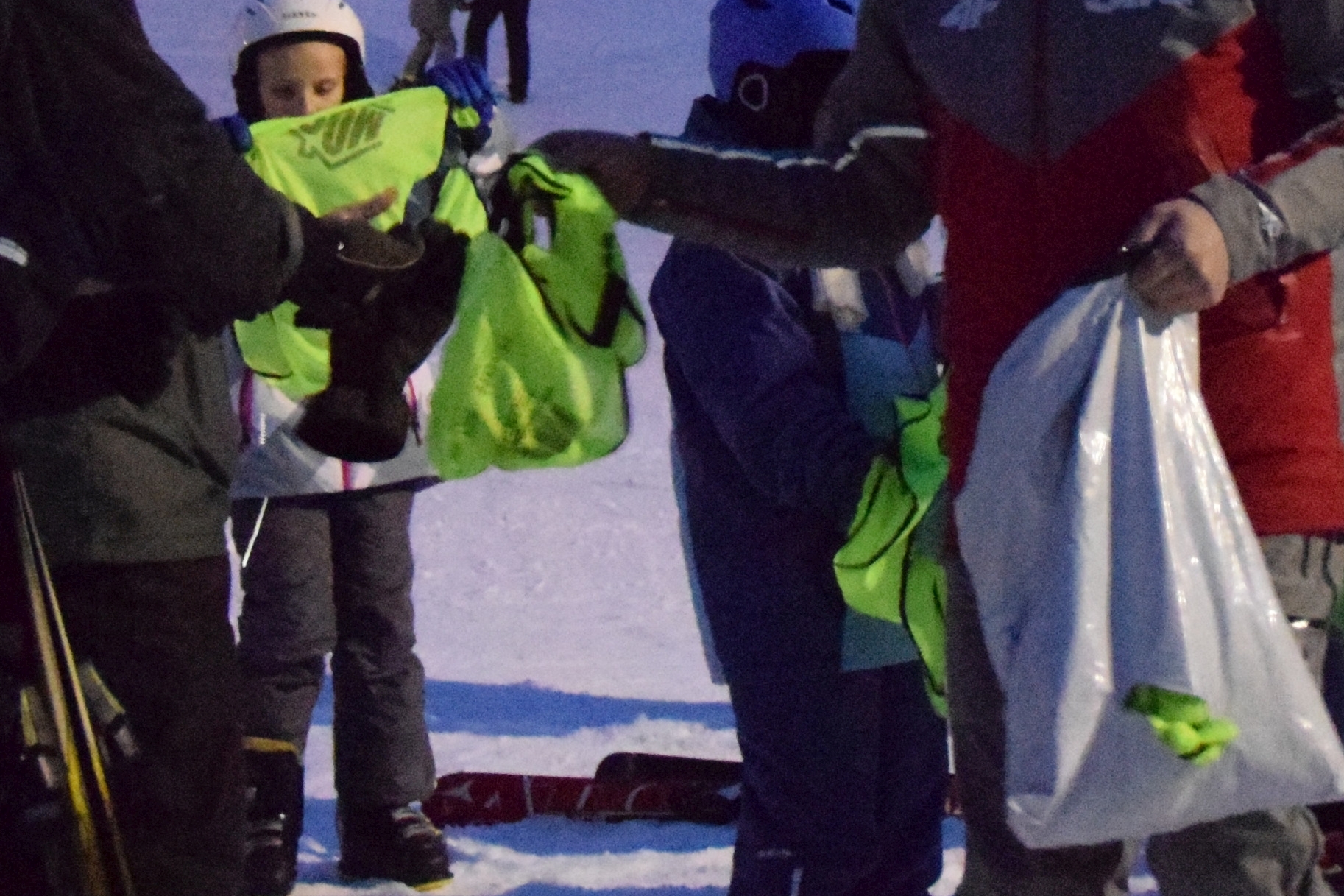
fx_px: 5151
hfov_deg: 14.7
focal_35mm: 138
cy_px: 81
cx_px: 1295
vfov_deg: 9.9
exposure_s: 1/100
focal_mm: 28
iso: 12800
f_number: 4
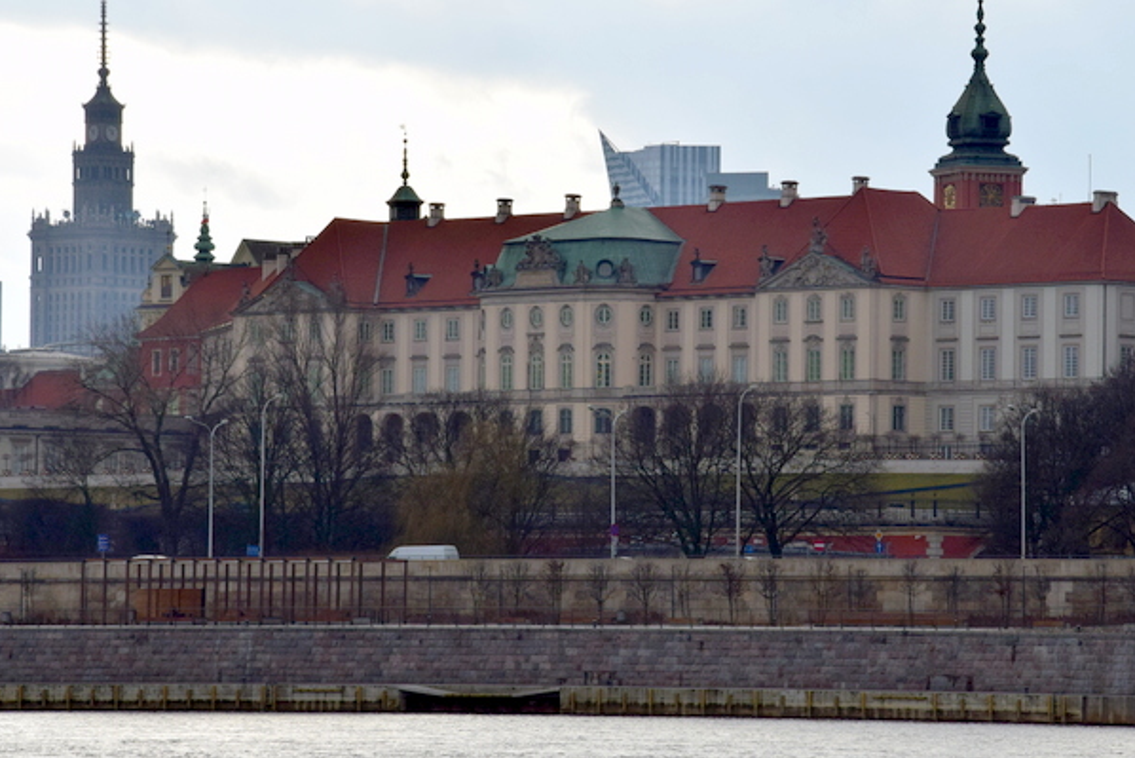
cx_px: 649
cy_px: 340
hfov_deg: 9.8
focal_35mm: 211
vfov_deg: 6.5
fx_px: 6643
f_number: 11
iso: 320
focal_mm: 105
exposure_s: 1/500
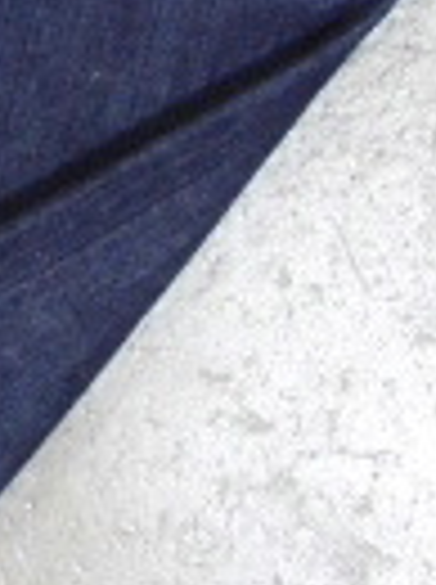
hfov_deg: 8.9
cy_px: -14
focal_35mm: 160
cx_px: -328
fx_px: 2696
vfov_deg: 12.2
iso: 400
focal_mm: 6.42
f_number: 3.6
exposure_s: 1/15
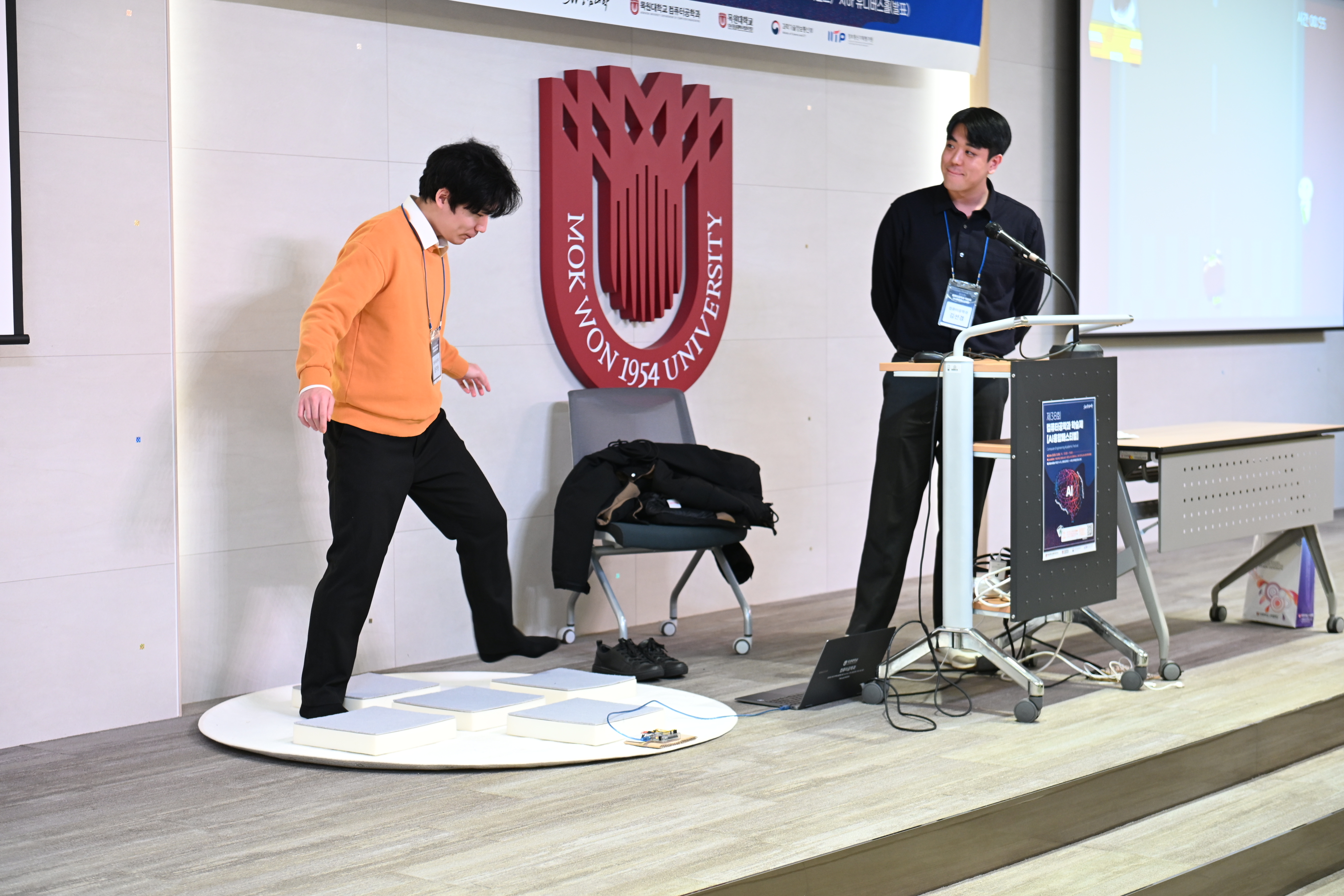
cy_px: 448
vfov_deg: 22.6
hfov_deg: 33.4
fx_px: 2240
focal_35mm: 60
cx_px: 672
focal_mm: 60
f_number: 2.8
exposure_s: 1/125
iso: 1250
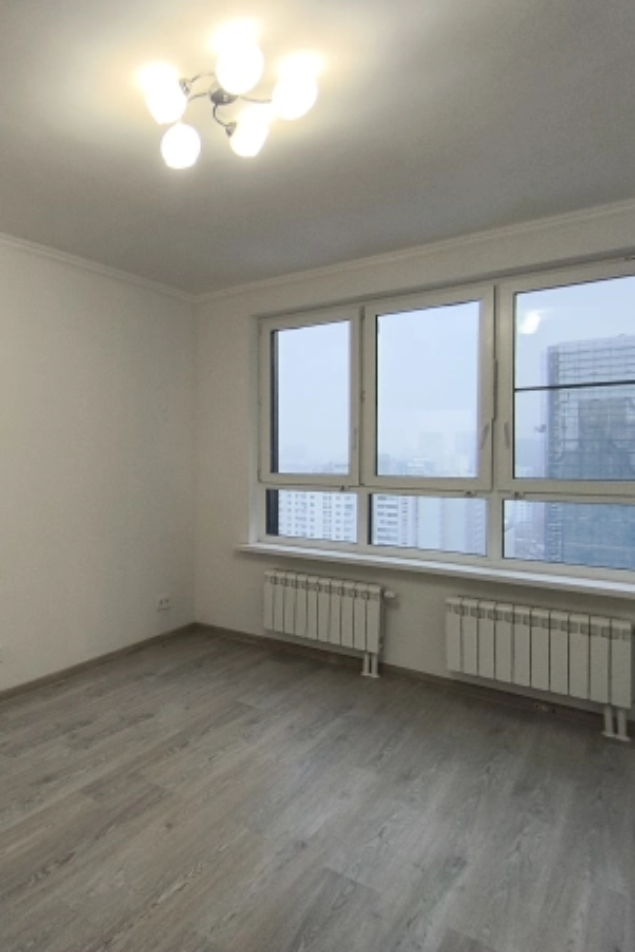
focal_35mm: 23
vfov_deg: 76.1
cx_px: 93
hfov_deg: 50.4
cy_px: 462
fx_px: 608
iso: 100
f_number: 2.2
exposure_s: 1/50
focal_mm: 1.65
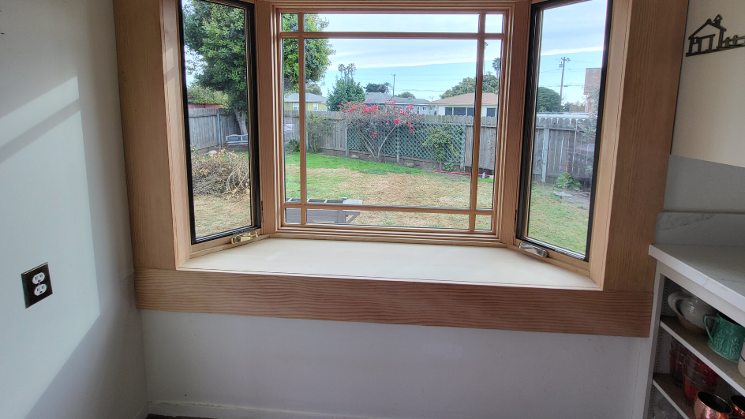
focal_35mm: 15
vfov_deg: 68.7
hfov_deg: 102.9
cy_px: 143
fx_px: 296
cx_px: 387
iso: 50
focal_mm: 1.74
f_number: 2.2
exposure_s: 1/120
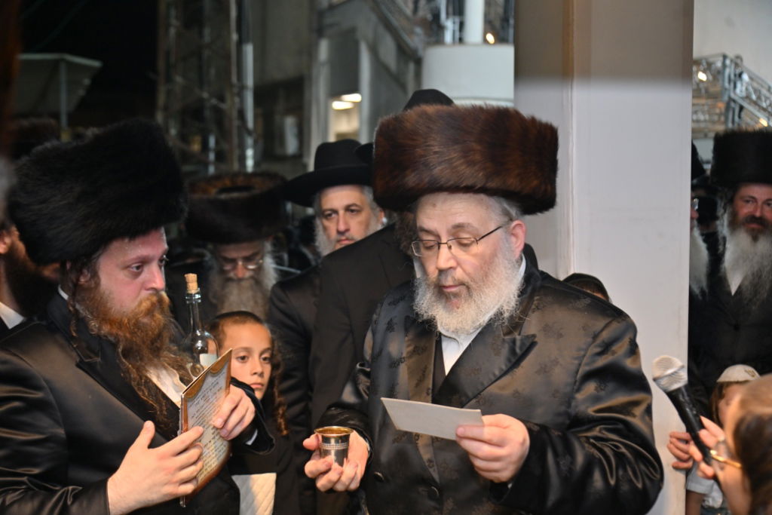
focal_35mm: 50
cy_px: 258
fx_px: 1072
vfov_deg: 27.0
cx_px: 386
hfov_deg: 39.6
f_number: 4
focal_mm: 50
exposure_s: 1/250
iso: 640
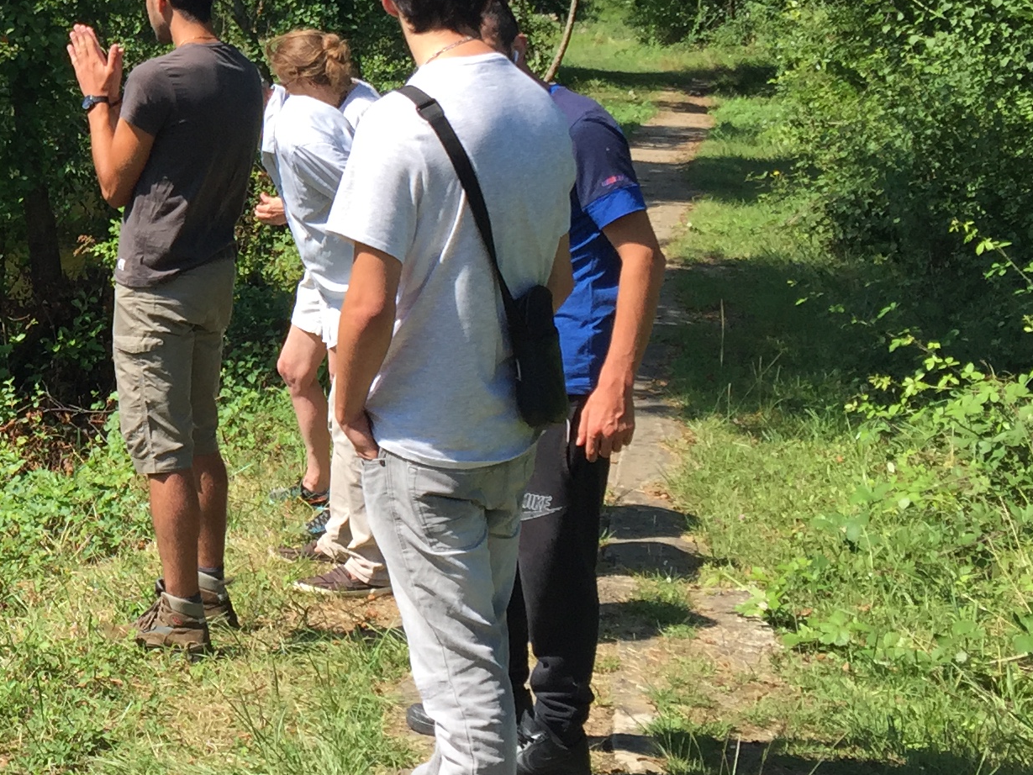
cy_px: 129
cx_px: -203
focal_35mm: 77
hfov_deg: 23.2
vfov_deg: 18.9
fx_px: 2298
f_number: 2.2
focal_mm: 4.15
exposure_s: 1/1068
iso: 32
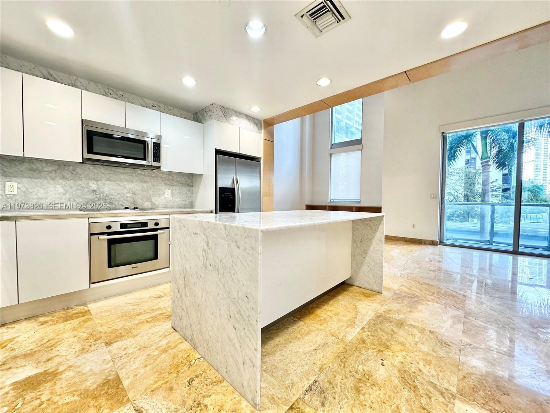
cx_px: 275
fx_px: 222
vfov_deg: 85.7
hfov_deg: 102.1
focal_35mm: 14
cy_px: 206
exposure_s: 1/120
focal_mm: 2.22
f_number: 2.2
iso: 160
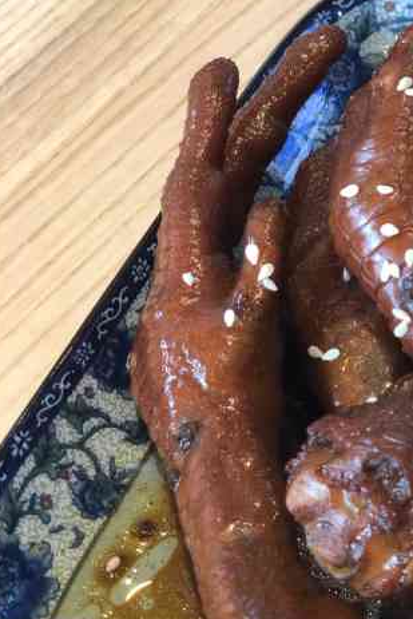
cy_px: 378
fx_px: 1874
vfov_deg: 18.7
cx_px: 454
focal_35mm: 109
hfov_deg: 12.4
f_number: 2.4
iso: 100
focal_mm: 6
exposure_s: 1/50
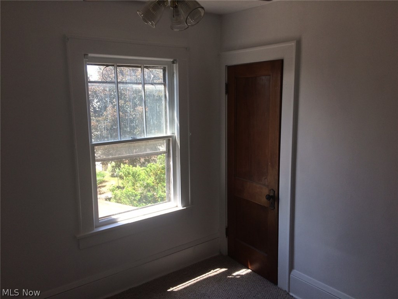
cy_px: 150
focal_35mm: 29
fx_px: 333
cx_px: 199
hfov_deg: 61.7
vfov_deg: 48.2
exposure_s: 1/210
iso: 32
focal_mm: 4.15
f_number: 2.2
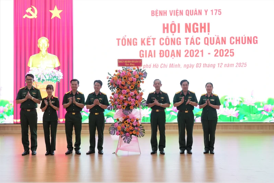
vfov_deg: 40.0
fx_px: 251
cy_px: 92
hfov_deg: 57.2
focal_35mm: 33
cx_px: 137
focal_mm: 22
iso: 640
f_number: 5
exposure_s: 1/50
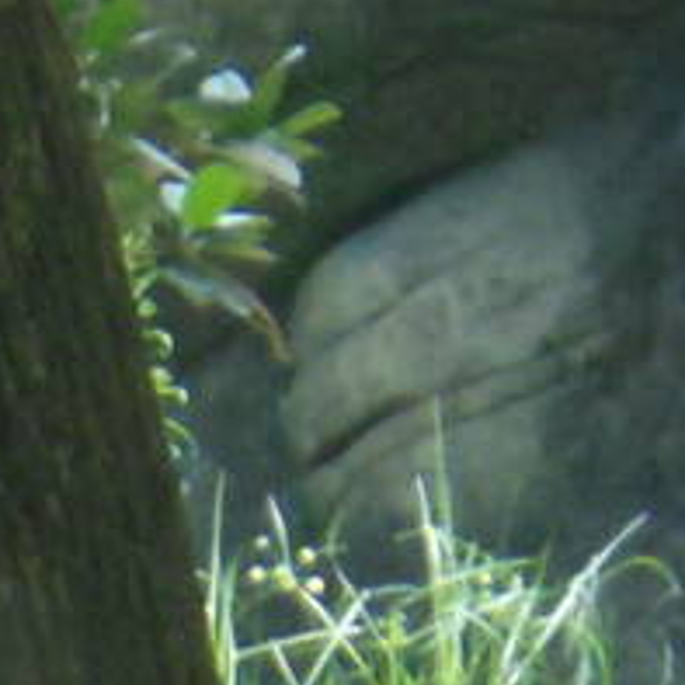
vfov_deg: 1.2
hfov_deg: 1.2
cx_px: -789
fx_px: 31523
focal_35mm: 1408
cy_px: 1892
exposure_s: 1/60
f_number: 5.6
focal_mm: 35
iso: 320
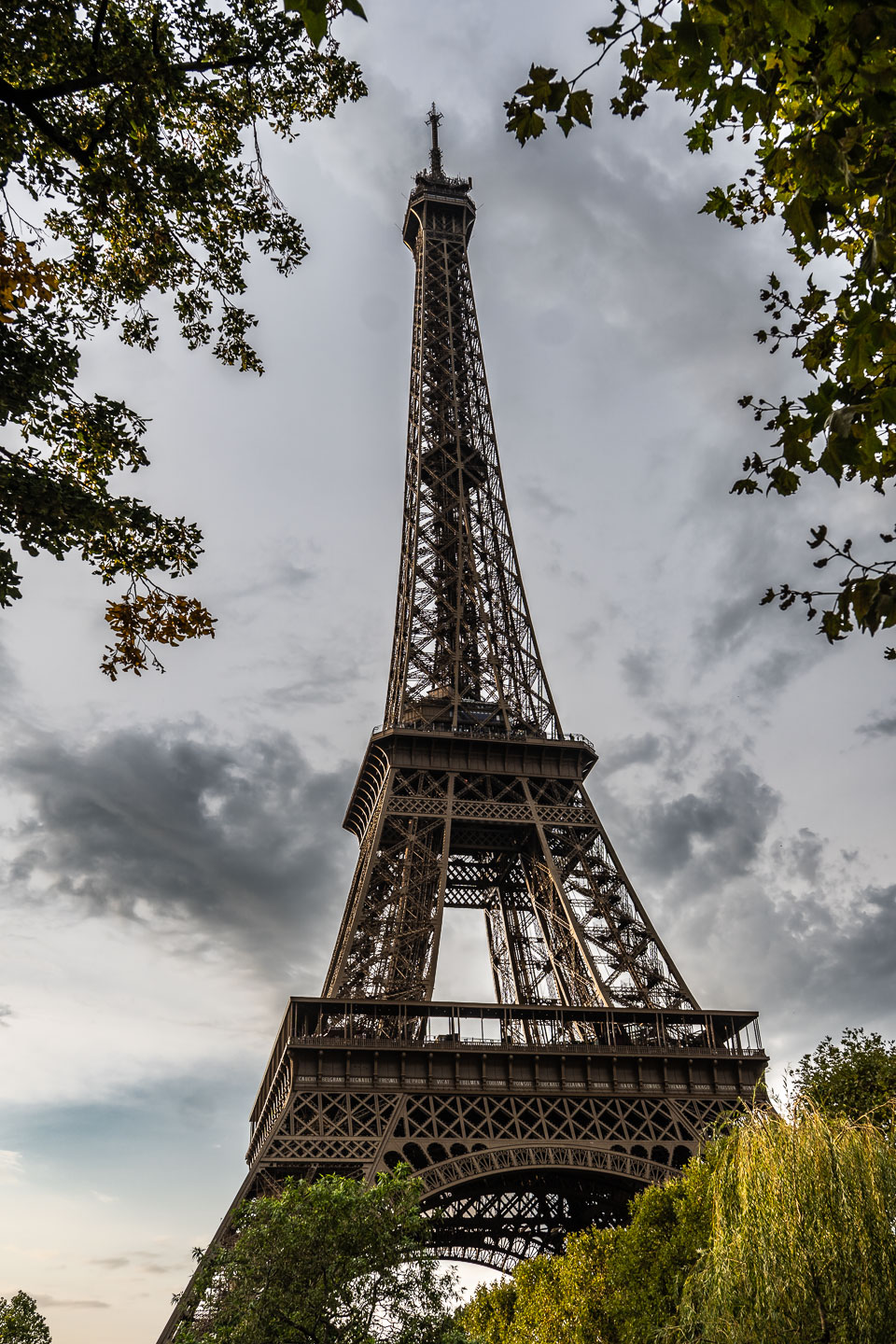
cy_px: 672
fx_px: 1293
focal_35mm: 35
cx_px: 448
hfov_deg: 38.2
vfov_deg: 54.9
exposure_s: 1/320
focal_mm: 23.1
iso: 100
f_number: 5.6
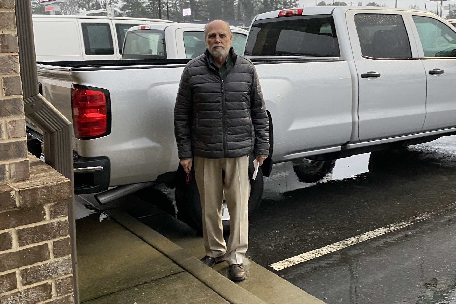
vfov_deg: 32.6
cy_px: 128
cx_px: 242
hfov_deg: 47.4
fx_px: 519
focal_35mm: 41
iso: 200
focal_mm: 4.25
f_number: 1.8
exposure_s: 1/60
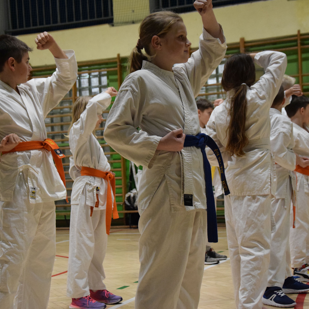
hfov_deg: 23.7
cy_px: 154
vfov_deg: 23.7
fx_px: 737
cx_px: 159
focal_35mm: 73
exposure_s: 1/400
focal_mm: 38
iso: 3200
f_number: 4.5
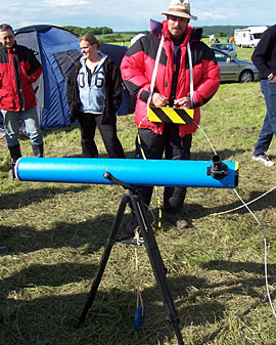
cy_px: 173
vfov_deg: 42.0
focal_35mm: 44
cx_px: 137
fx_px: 449
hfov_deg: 34.2
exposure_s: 1/500
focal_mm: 6.3
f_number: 4
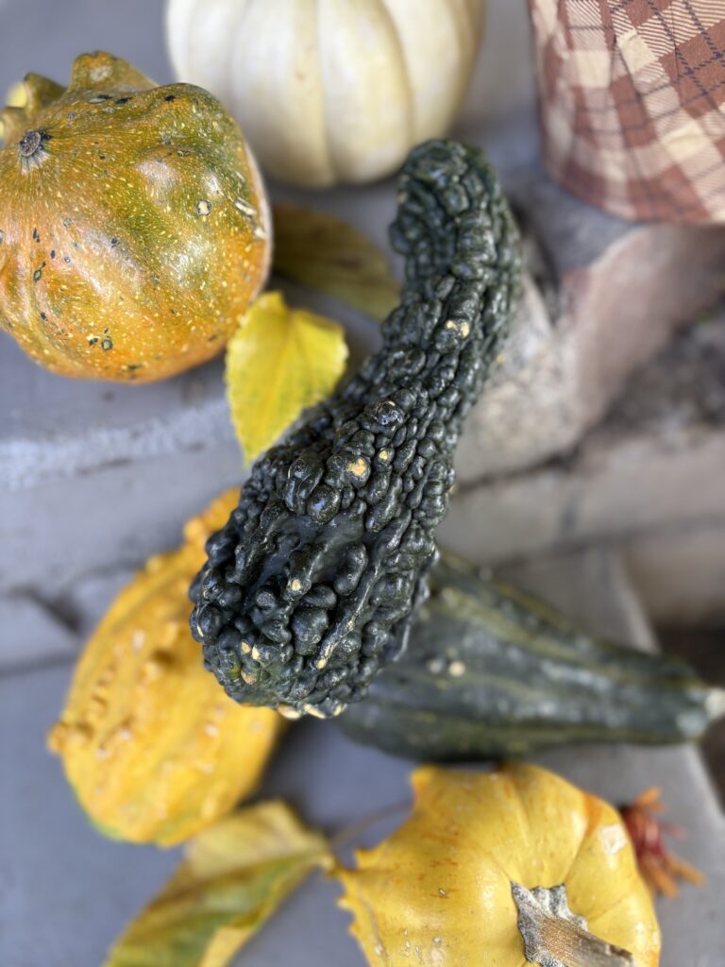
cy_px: 484
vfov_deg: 67.3
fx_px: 726
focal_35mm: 26
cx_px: 362
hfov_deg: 53.1
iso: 80
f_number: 1.6
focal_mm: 5.96
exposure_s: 1/122
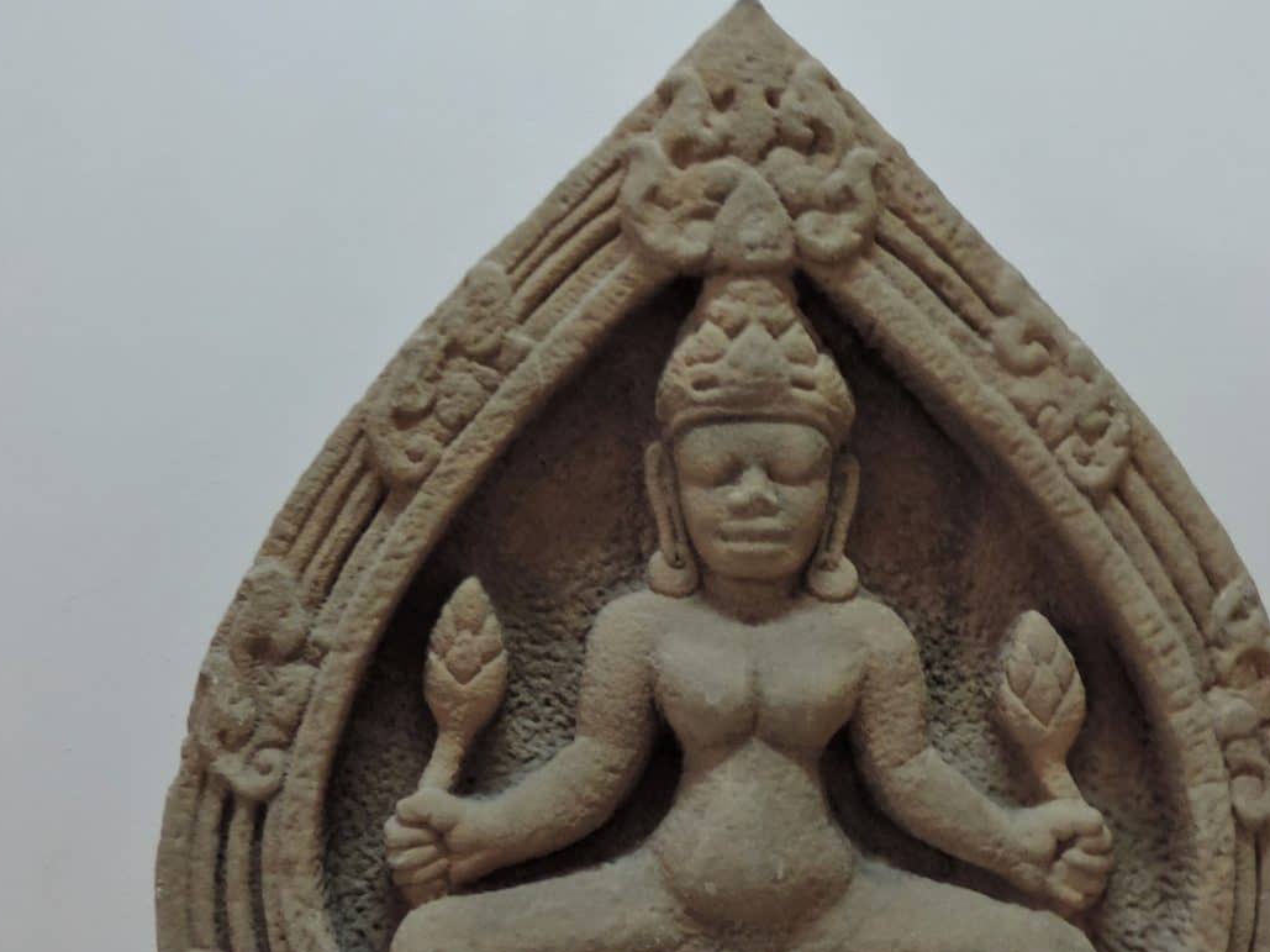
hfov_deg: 44.8
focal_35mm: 42
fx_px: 1540
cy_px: 548
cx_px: 674
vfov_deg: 34.3
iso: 450
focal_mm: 5.3
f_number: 3.1
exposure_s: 1/8
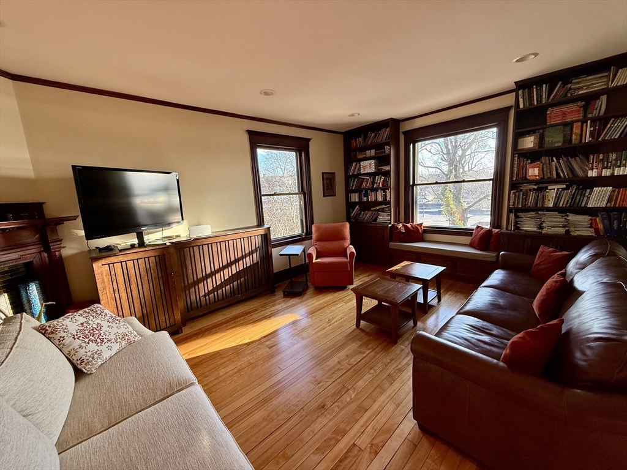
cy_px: 235
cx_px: 314
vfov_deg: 85.7
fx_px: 254
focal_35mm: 14
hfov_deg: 102.1
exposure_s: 1/120
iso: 200
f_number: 2.2
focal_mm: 2.22
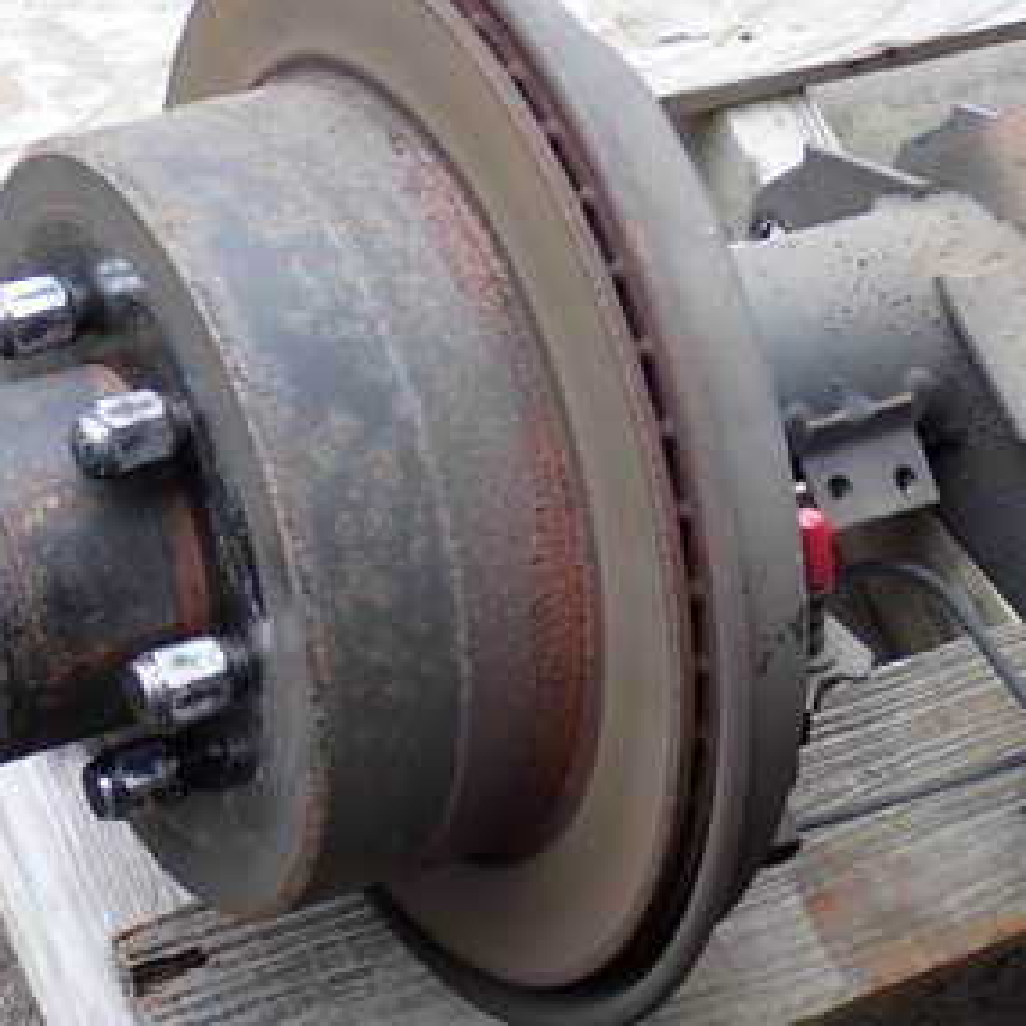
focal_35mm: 93
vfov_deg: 18.7
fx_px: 3119
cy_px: 396
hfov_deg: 18.5
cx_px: 839
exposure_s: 1/100
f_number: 3.2
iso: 160
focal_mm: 9.01
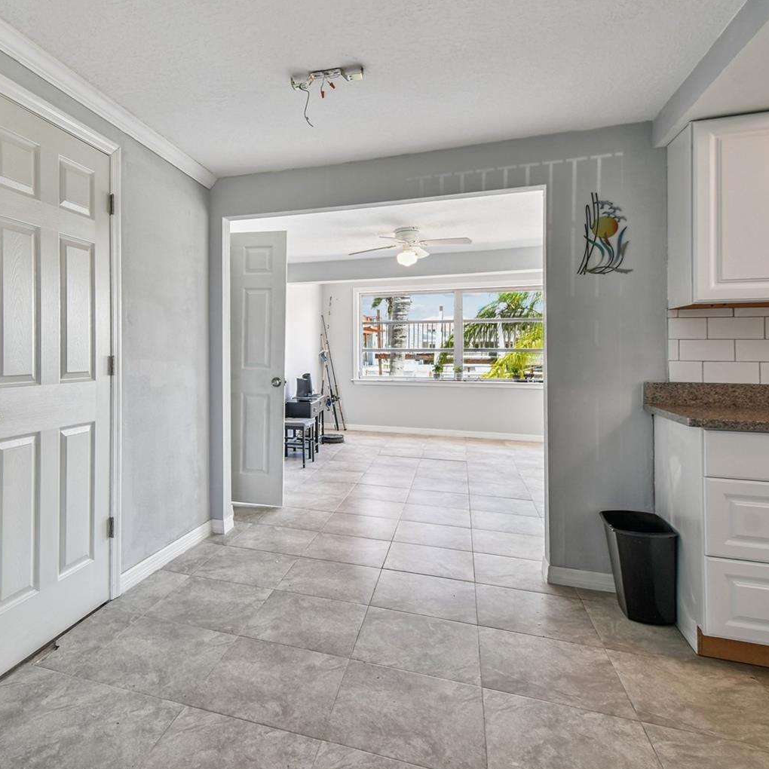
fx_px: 503
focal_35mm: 20
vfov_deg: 74.8
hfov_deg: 72.2
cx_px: 246
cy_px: 374
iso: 100
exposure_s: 1/6
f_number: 7.1
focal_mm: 10
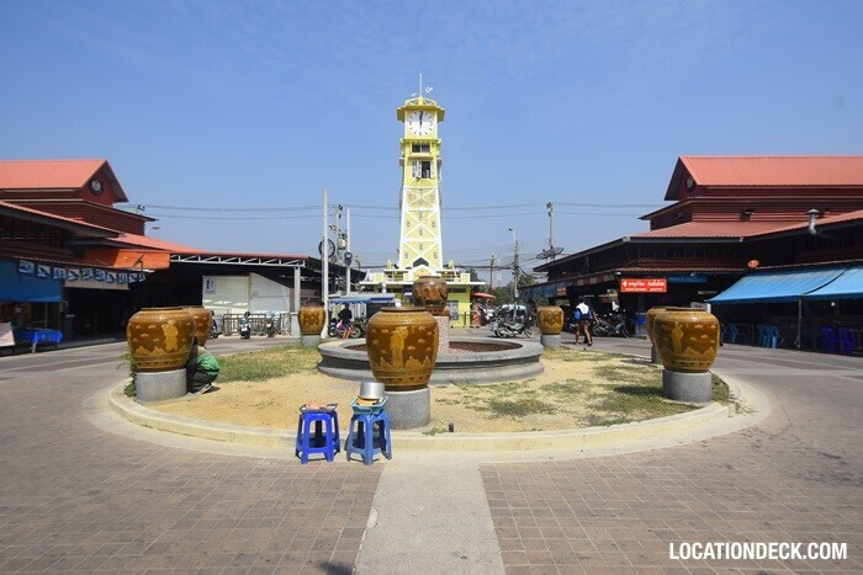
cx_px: 432
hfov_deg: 85.4
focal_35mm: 20
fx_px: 468
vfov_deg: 63.2
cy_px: 288
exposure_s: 1/1250
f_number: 6.3
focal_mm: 13
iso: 250
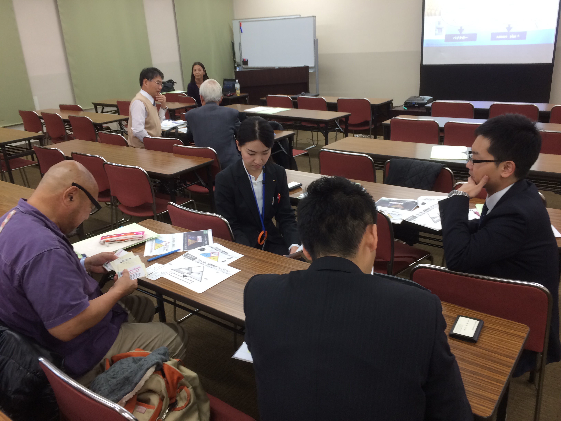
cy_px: 210
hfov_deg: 61.7
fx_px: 470
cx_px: 280
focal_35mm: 29
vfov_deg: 48.2
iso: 50
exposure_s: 1/30
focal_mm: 4.15
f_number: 2.2
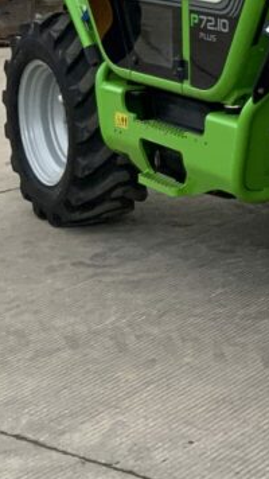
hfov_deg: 11.6
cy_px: 20
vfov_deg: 22.7
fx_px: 1155
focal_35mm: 91
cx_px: 576
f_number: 1.8
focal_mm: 3
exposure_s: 1/997
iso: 16
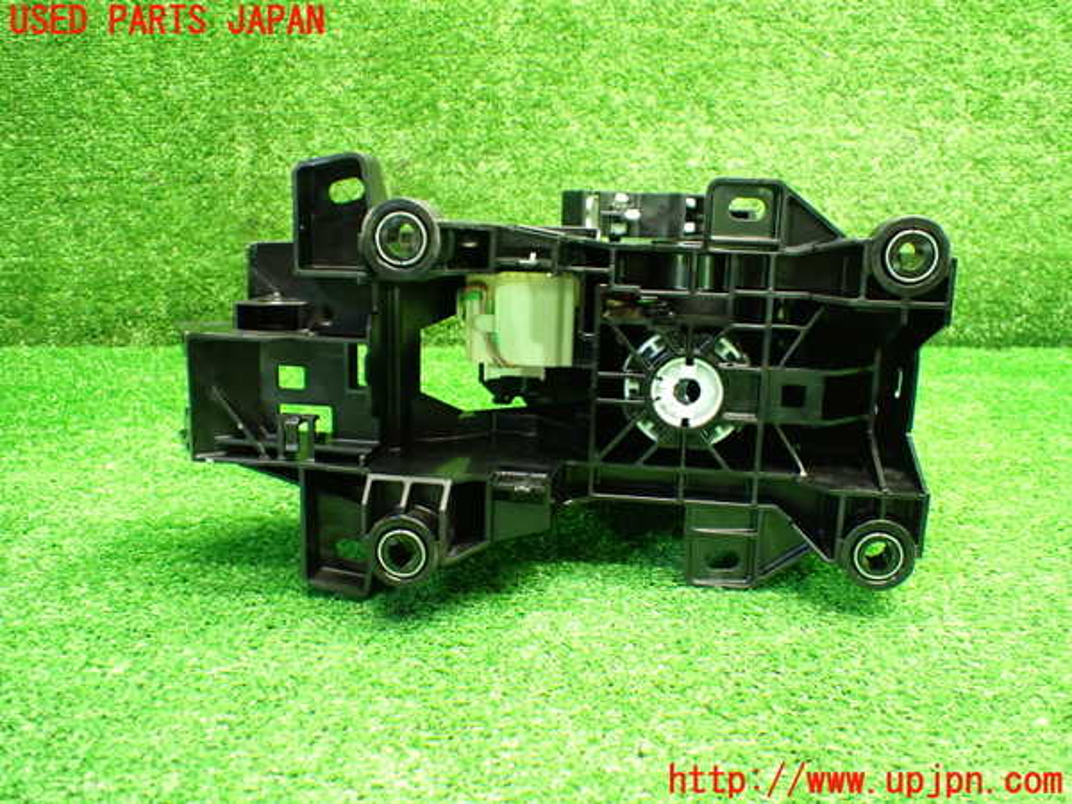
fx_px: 929
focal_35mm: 30
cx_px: 536
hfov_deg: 60.0
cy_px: 402
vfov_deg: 46.8
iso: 800
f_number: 2.3
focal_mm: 5.4
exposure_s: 1/30
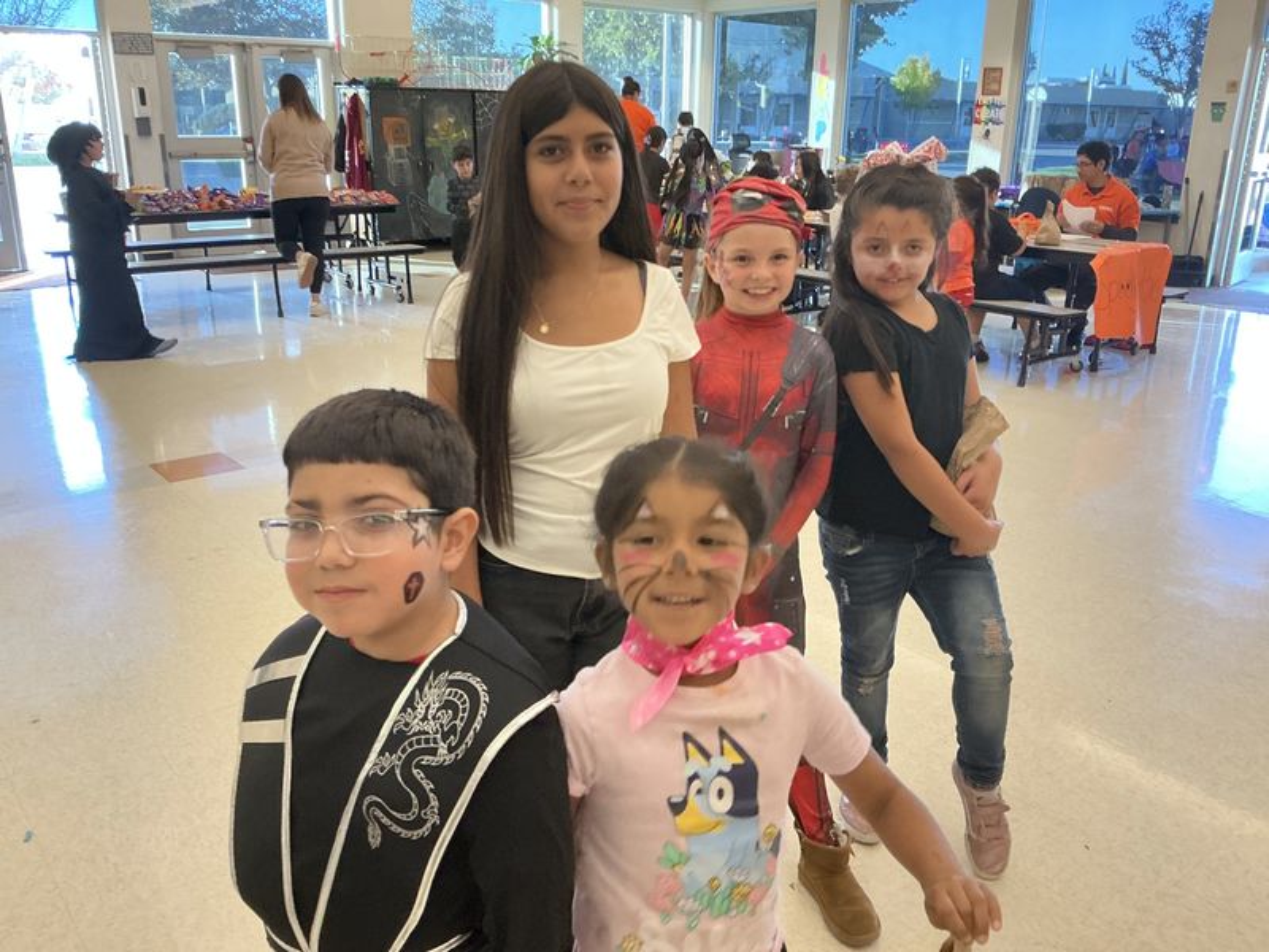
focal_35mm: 28
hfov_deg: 63.4
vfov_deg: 49.7
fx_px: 1026
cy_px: 476
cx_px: 634
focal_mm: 3
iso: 160
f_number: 1.8
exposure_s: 1/60
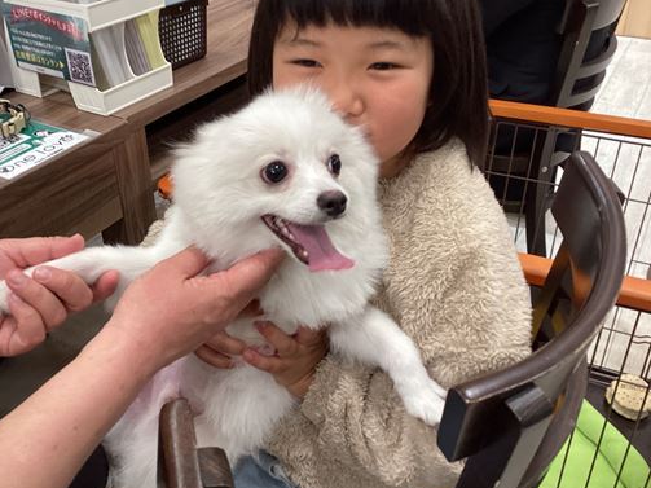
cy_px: 208
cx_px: 274
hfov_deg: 50.0
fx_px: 696
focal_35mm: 37
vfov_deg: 38.6
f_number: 2.4
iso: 64
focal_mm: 3.3
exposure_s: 1/50
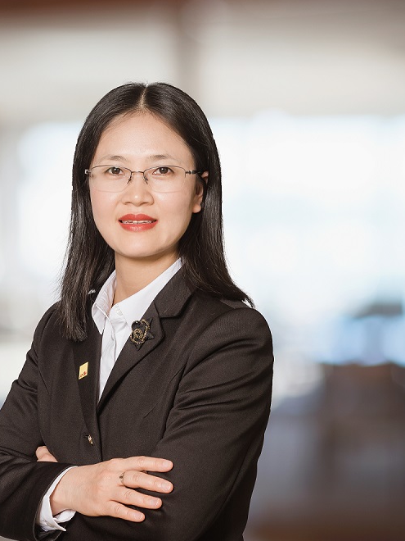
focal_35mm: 163
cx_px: 66
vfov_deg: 12.1
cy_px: 270
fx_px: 2543
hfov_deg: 9.1
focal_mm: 112
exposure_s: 1/100
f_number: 8
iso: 250
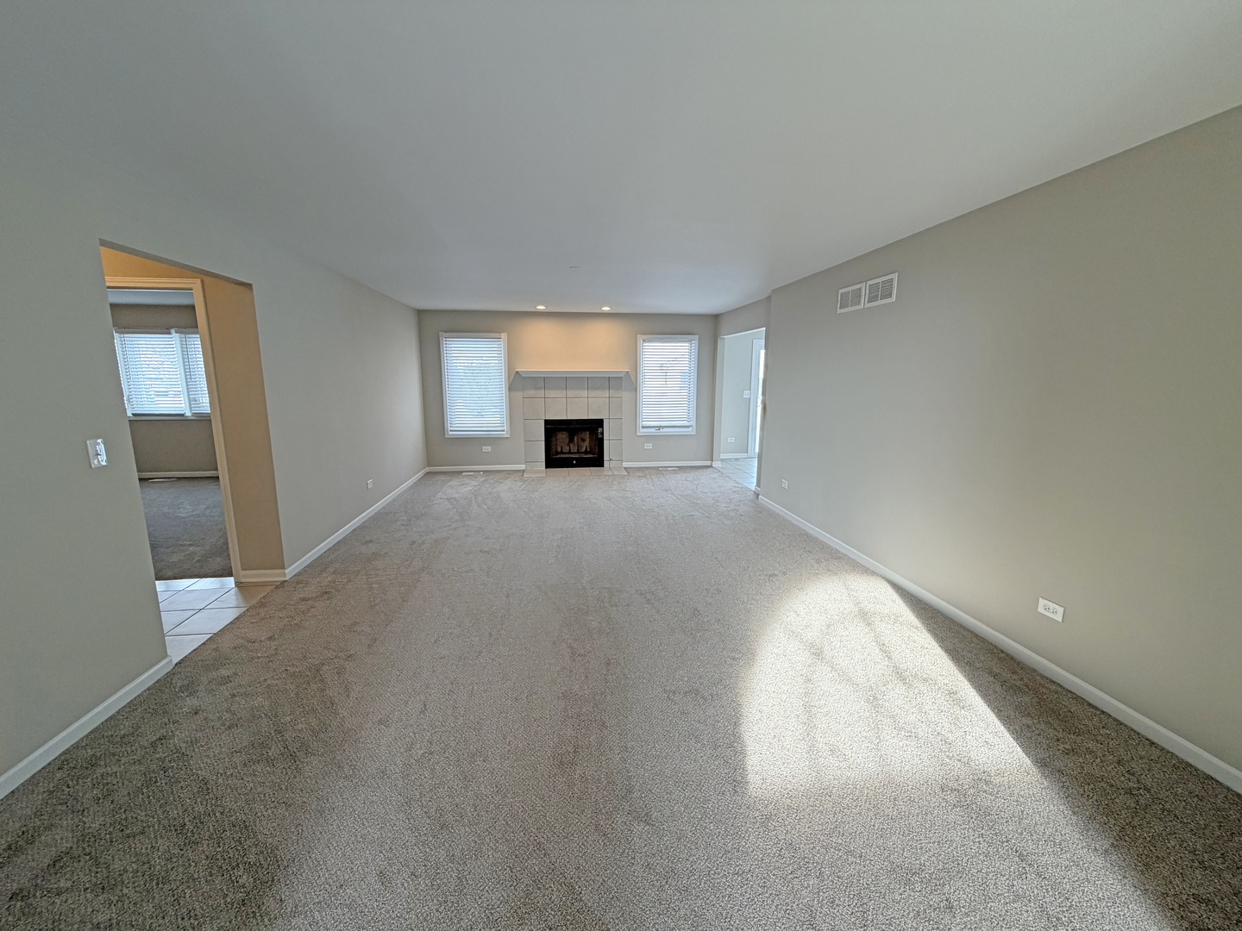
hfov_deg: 102.1
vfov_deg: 85.7
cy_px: 466
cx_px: 621
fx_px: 502
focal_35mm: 14
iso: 125
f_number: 2.2
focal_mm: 2.22
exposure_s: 1/120
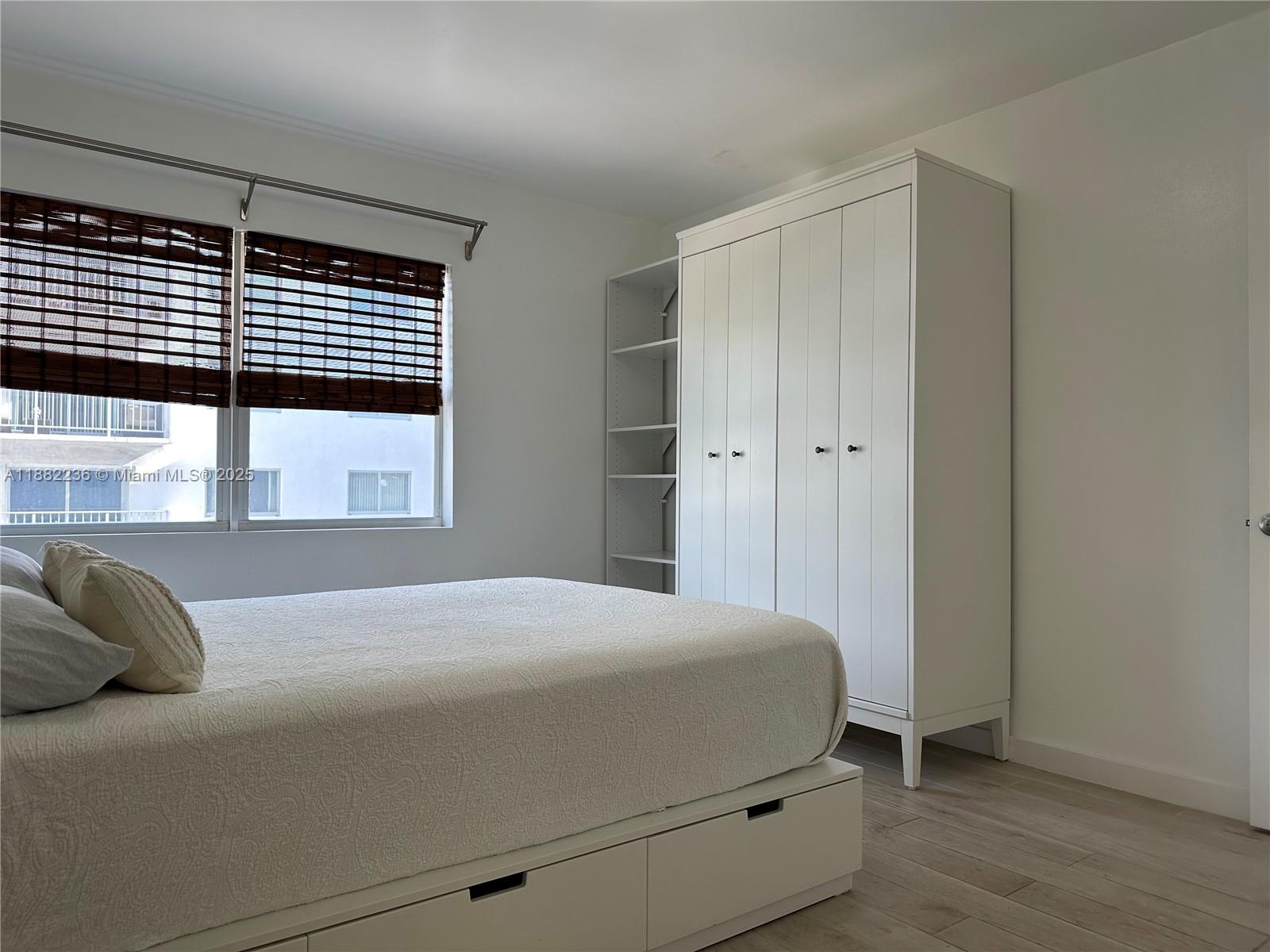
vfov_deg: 56.8
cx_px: 635
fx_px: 881
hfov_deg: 71.6
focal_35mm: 24
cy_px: 476
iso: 80
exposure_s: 1/162
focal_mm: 6.86
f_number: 1.78
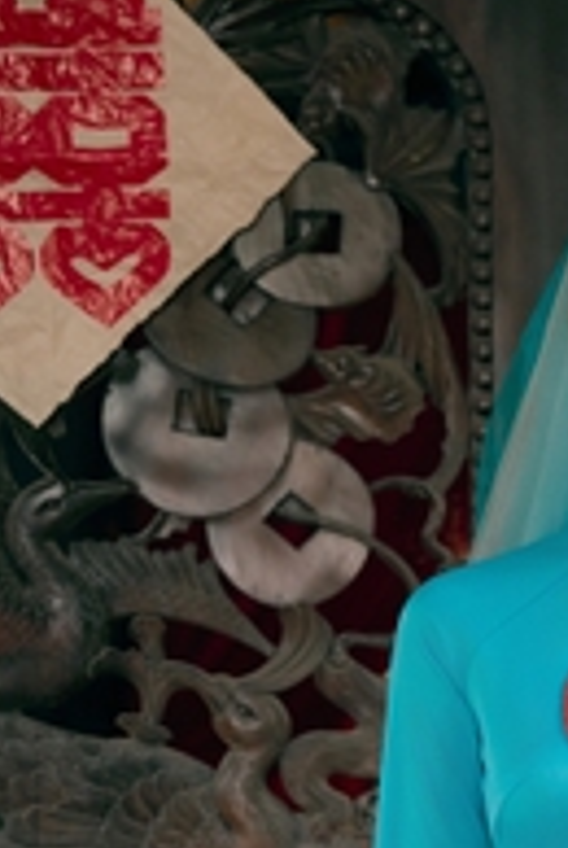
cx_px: 695
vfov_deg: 12.2
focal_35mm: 168
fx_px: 3962
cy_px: 560
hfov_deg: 8.1
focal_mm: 68
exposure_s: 1/125
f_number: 2.8
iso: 400
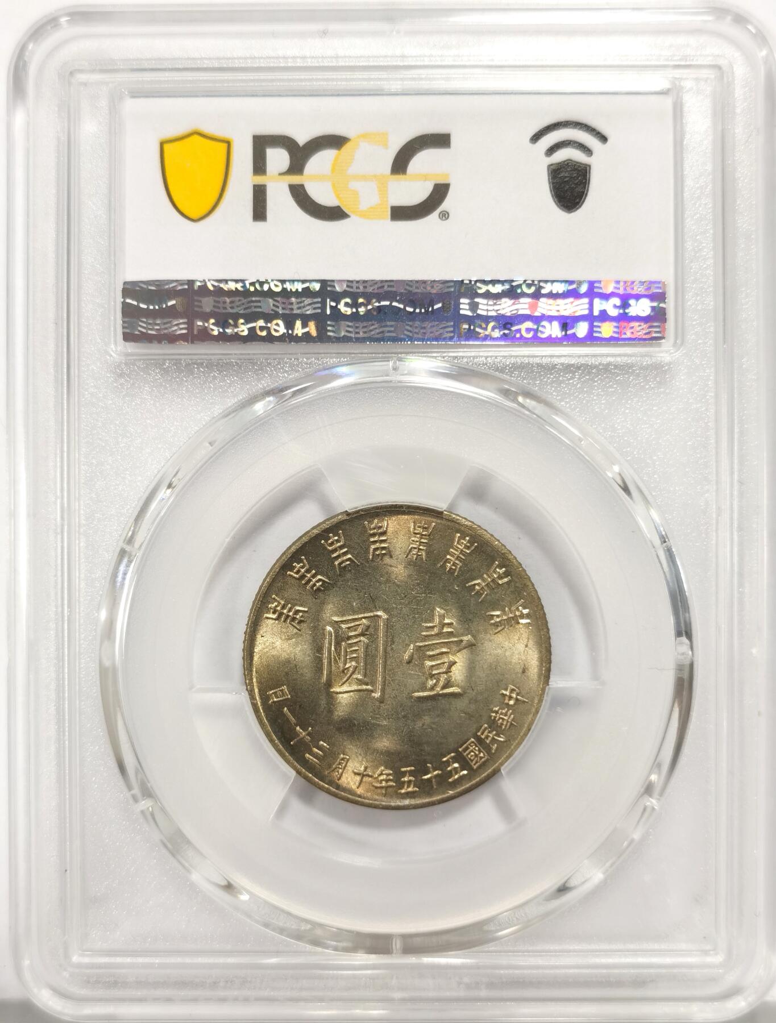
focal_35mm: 54
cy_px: 512
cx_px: 388
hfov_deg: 27.2
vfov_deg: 35.4
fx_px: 1603
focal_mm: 5.56
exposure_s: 1/100
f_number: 16
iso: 125
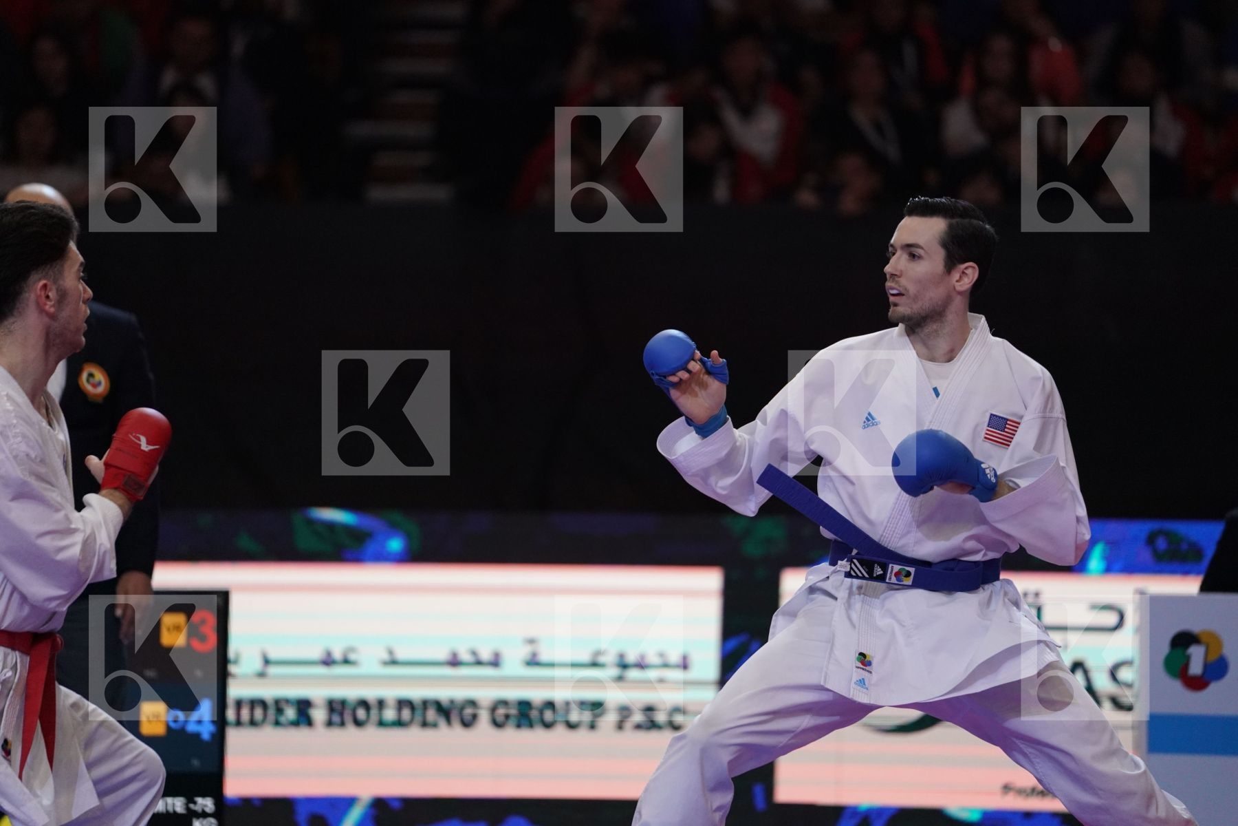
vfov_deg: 6.9
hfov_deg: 10.3
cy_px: 413
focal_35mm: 200
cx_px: 619
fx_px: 6877
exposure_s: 1/1000
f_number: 2.8
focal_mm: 200
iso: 3200
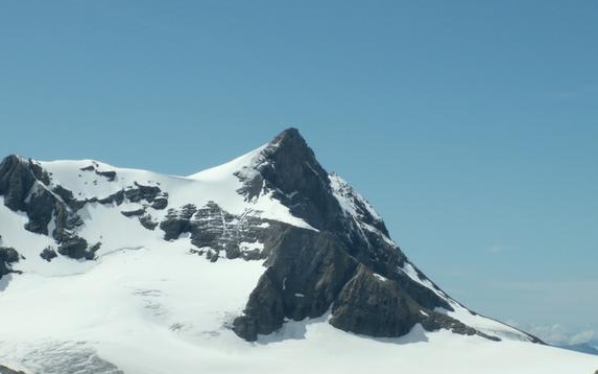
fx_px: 1776
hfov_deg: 19.1
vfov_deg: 12.0
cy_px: 214
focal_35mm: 109
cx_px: 302
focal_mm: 15.43
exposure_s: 1/400
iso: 50
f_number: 8
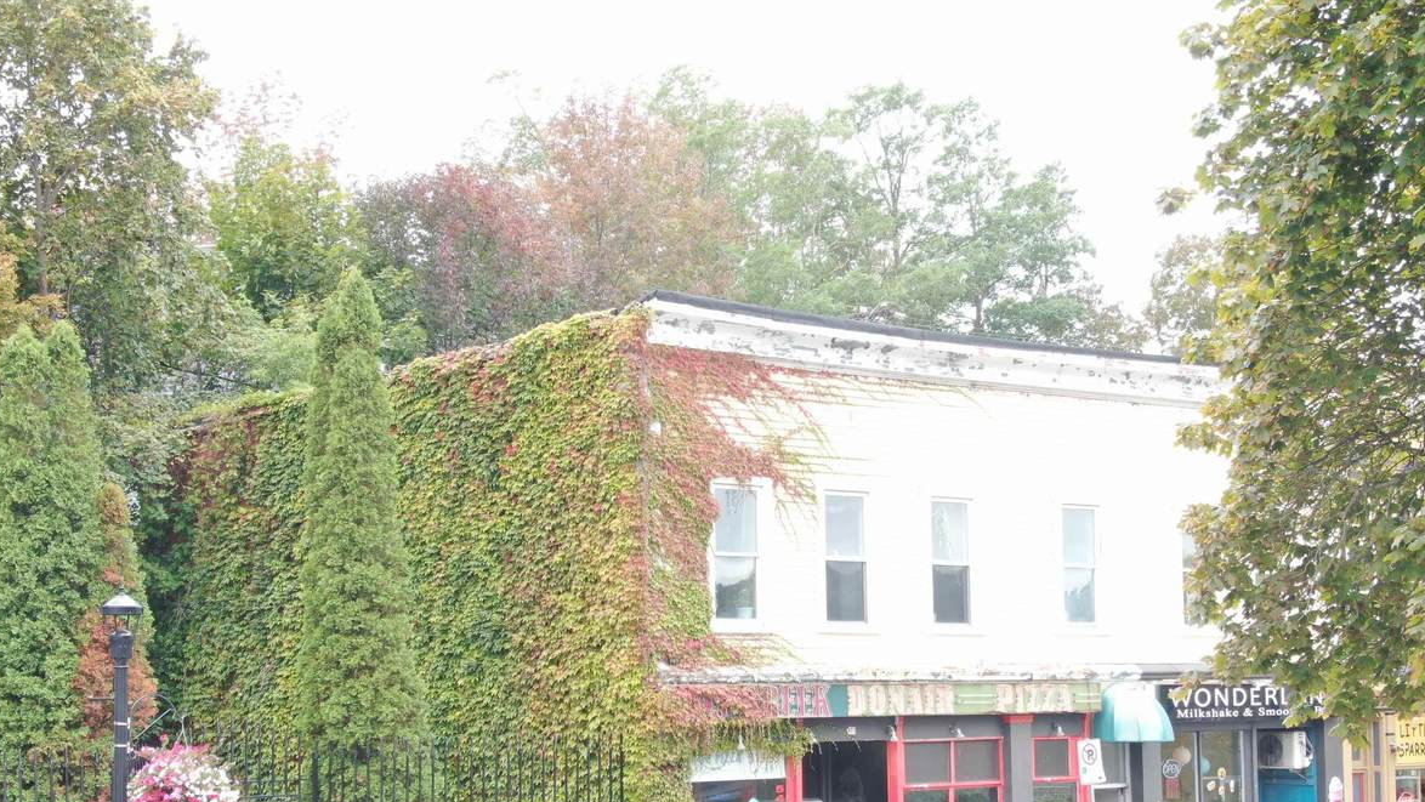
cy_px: 542
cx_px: 706
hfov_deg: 36.6
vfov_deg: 21.0
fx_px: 2154
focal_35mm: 57
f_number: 3.8
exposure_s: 1/30
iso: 100
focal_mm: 8.6
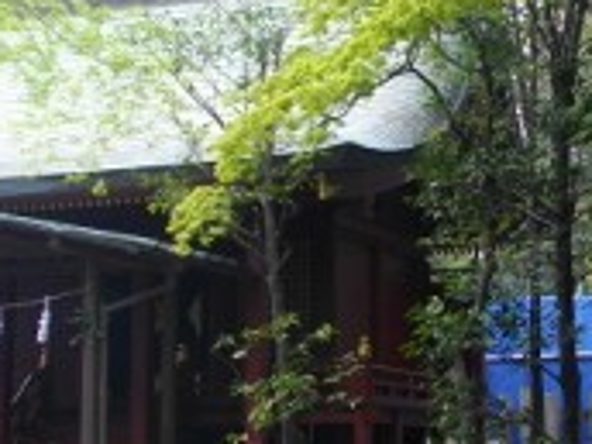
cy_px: 188
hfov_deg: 20.5
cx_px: 575
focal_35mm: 93
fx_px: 1590
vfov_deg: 15.9
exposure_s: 1/160
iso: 100
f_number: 2.9
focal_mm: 5.7
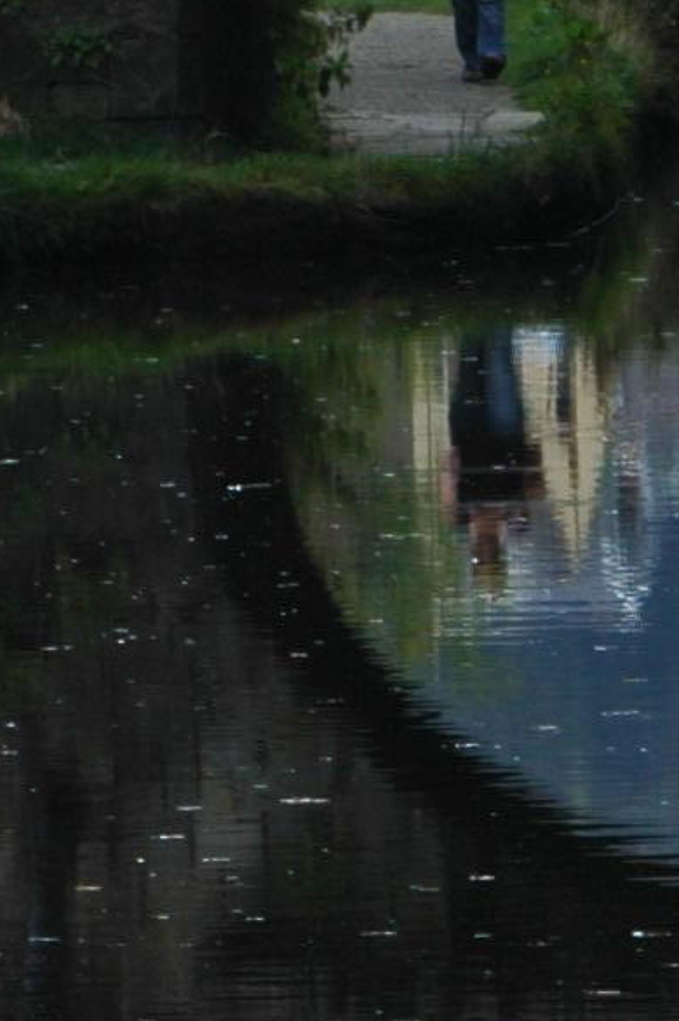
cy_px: 571
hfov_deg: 1.7
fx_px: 22901
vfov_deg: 2.6
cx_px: 564
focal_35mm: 809
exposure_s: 1/100
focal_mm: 105
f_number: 9
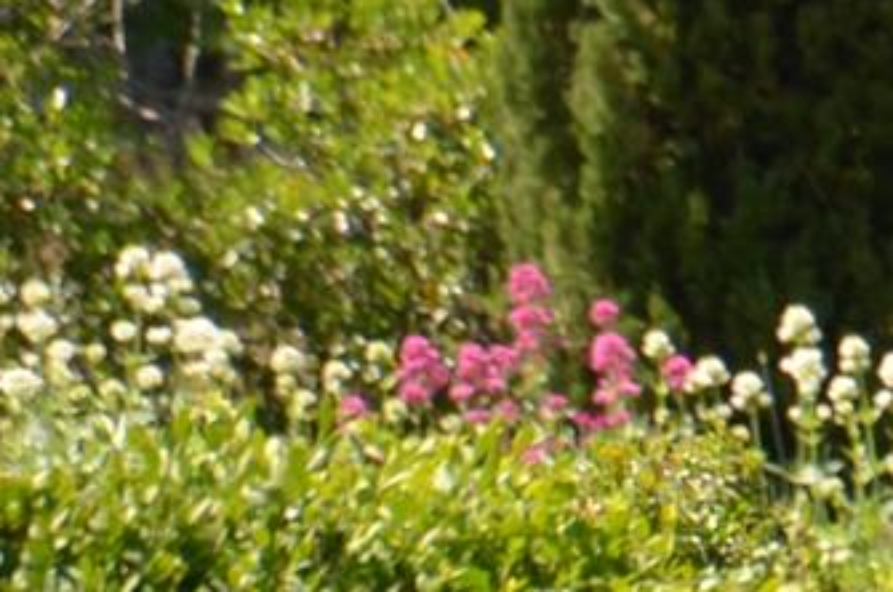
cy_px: -565
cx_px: 2678
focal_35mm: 1065
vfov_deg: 1.3
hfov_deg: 1.9
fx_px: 26377
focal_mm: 105
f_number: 5.6
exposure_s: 1/200
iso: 100
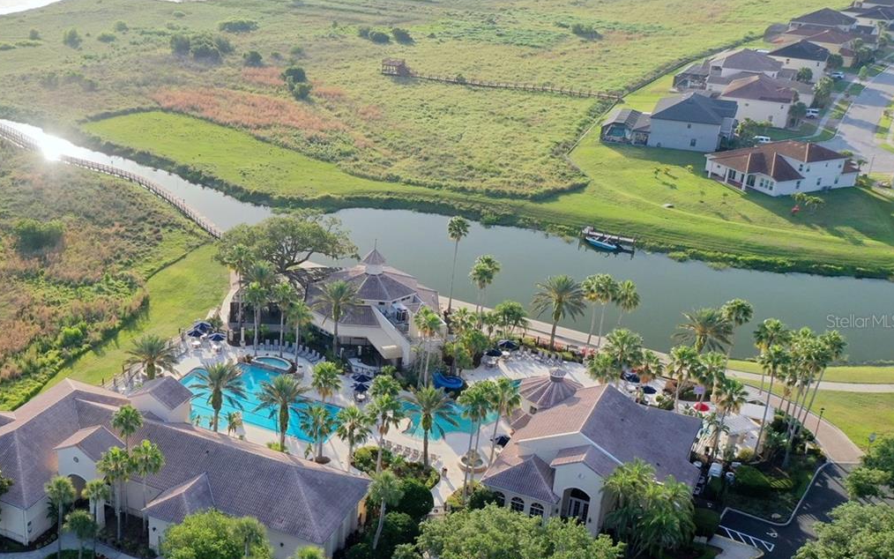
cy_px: 321
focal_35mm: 45
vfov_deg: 28.6
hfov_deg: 42.7
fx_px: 1097
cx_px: 199
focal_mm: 10.3
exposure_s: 1/120
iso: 100
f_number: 4
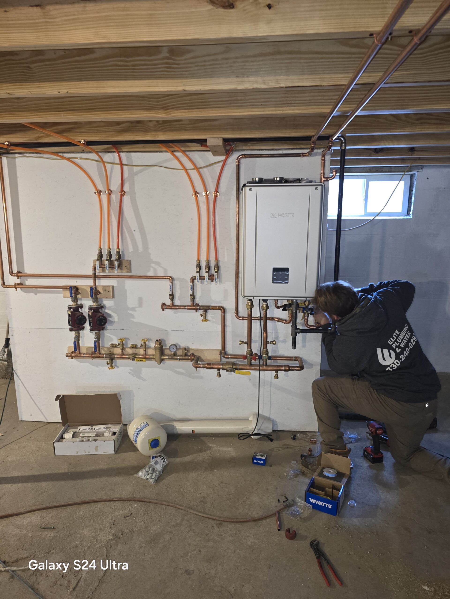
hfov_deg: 58.9
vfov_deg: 73.9
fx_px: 399
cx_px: 225
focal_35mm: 23
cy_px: 300
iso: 320
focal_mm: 6.3
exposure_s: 1/12
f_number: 1.7
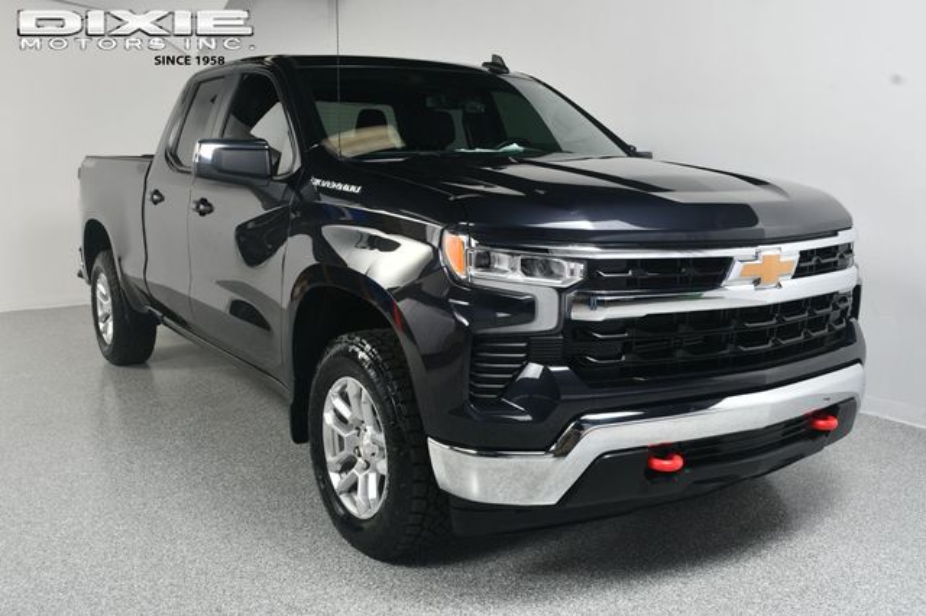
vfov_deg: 36.8
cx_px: 463
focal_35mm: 36
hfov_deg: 53.2
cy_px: 308
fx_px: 925
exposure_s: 1/160
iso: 100
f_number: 10
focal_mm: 24
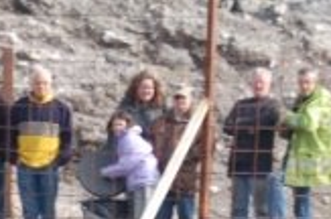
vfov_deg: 5.0
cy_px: 428
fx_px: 2487
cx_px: 26
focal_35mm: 271
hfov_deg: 7.6
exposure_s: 1/640
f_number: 5
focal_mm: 46
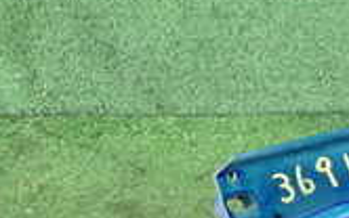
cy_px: 272
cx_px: 408
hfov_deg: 20.4
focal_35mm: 96
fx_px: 914
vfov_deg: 13.2
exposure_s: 1/30
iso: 500
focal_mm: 4.5
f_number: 2
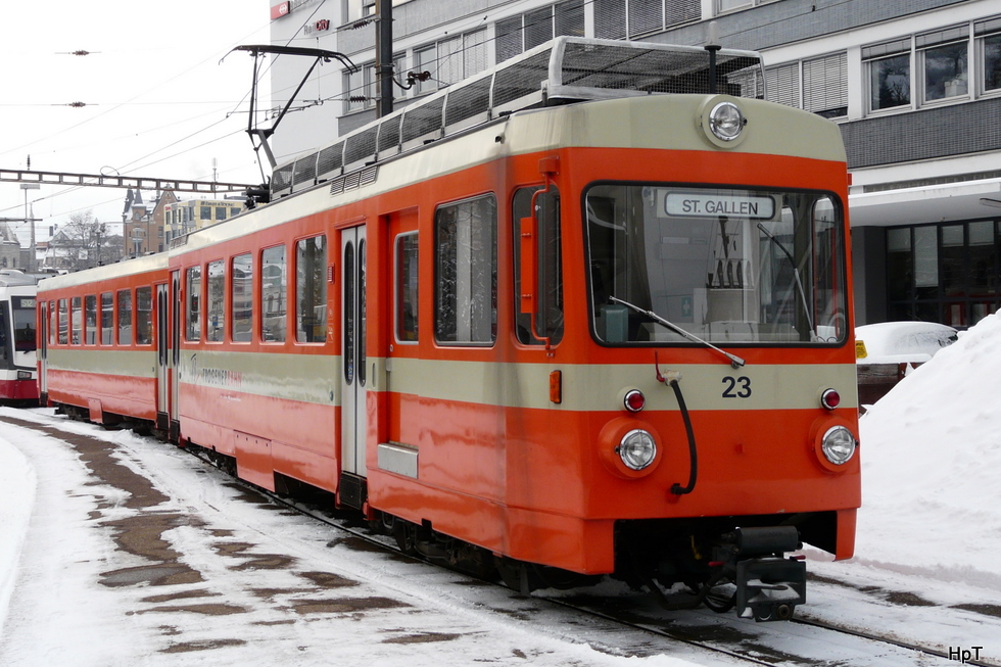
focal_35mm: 52
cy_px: 301
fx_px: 1446
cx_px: 496
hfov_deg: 38.2
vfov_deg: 26.0
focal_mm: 8.1
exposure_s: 1/250
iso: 100
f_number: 4
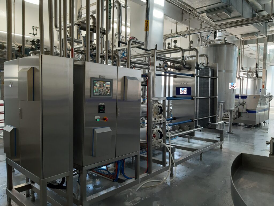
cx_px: 137
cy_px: 103
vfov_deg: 51.4
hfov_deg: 65.3
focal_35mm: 27
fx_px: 214
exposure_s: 1/60
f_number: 1.7
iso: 160
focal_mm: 3.93
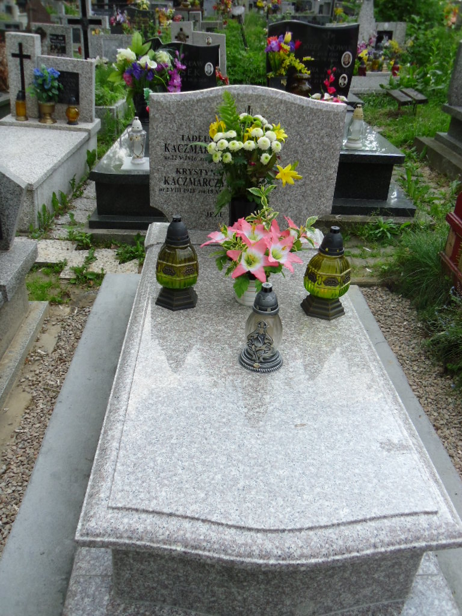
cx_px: 231
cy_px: 308
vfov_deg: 58.4
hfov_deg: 45.4
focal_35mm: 31
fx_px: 552
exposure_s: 1/346
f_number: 3.3
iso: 80
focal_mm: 5.6
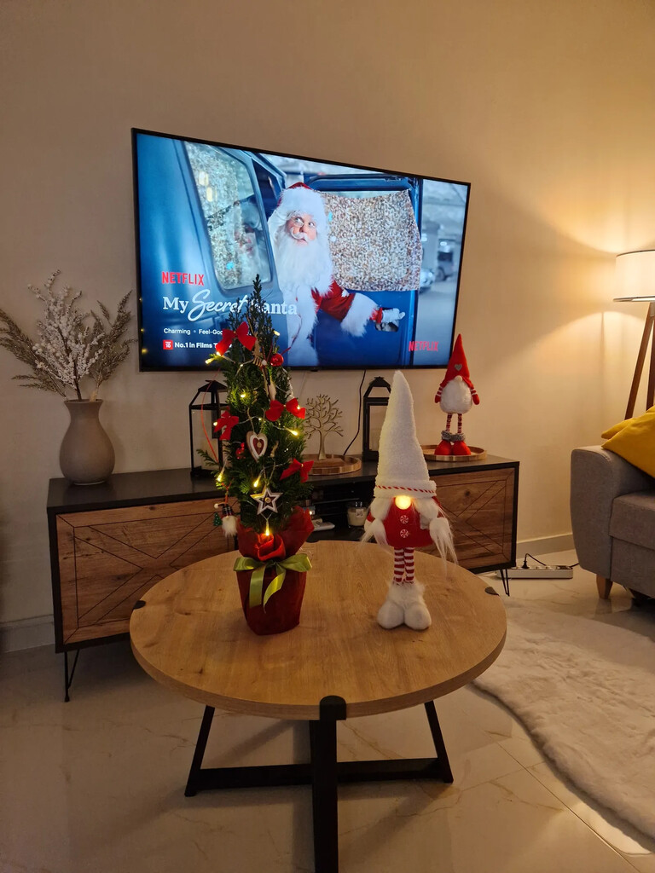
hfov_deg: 58.9
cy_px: 436
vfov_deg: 73.9
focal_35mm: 23
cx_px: 328
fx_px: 580
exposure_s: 1/120
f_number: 1.8
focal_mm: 5.4
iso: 640
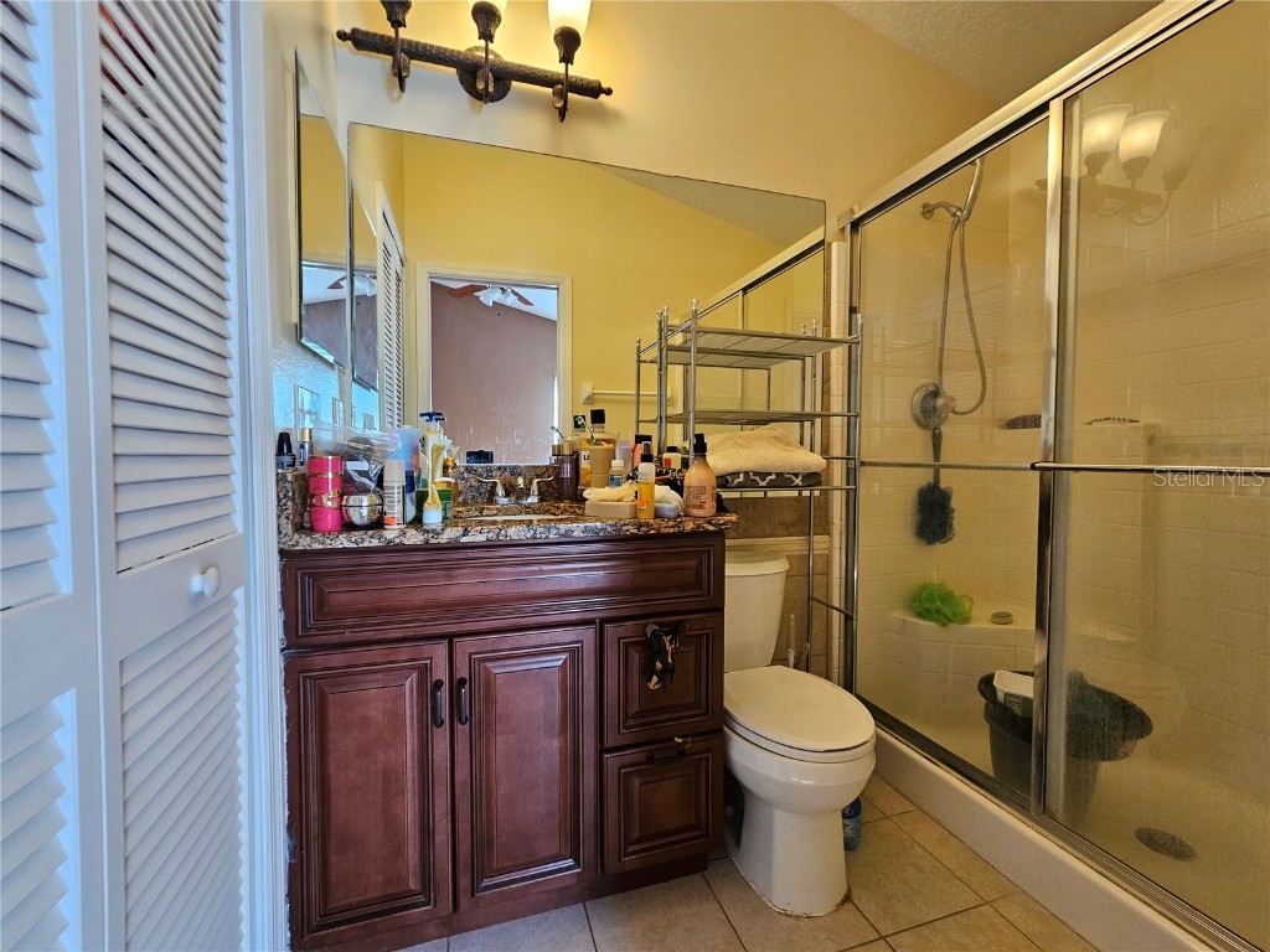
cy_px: 476
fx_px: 477
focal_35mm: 13
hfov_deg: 106.2
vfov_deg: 89.9
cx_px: 635
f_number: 2.2
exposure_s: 1/60
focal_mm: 2.2
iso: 250
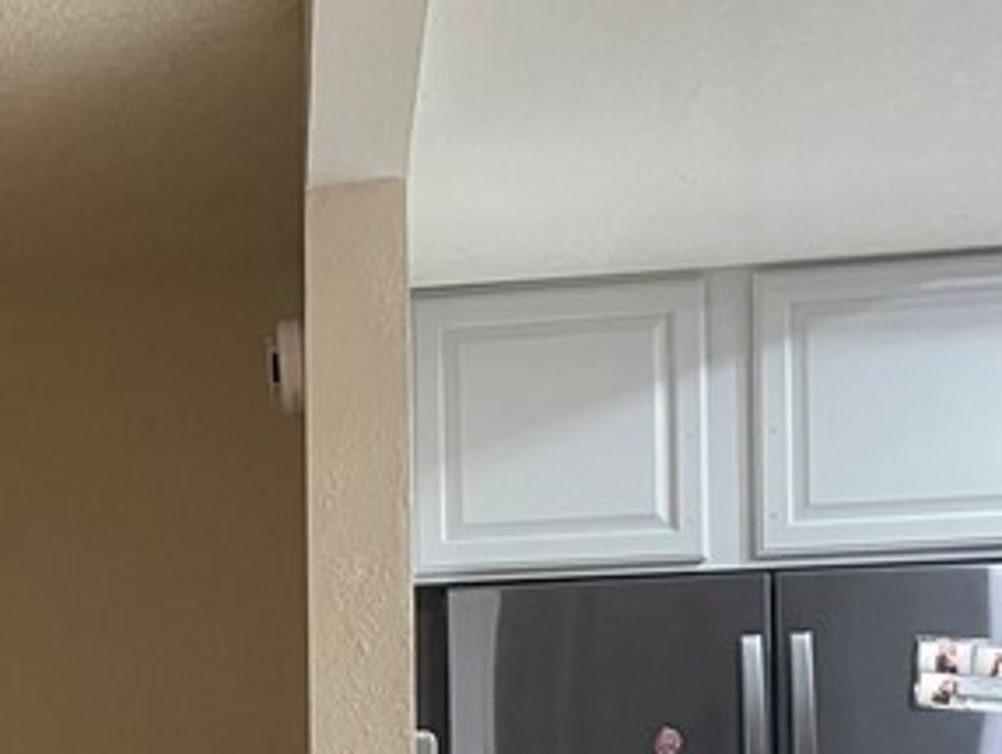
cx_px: -368
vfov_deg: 15.4
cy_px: 887
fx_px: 2694
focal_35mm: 93
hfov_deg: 19.2
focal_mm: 4.2
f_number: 1.6
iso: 500
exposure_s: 1/60
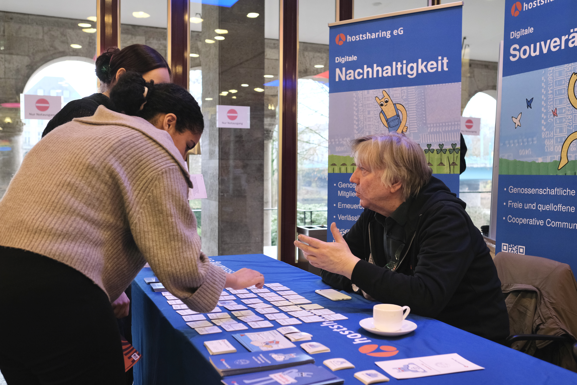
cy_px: 192
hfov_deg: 54.4
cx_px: 288
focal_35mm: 35
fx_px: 561
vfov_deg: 37.9
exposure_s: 1/125
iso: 1600
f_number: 3.6
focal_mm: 23
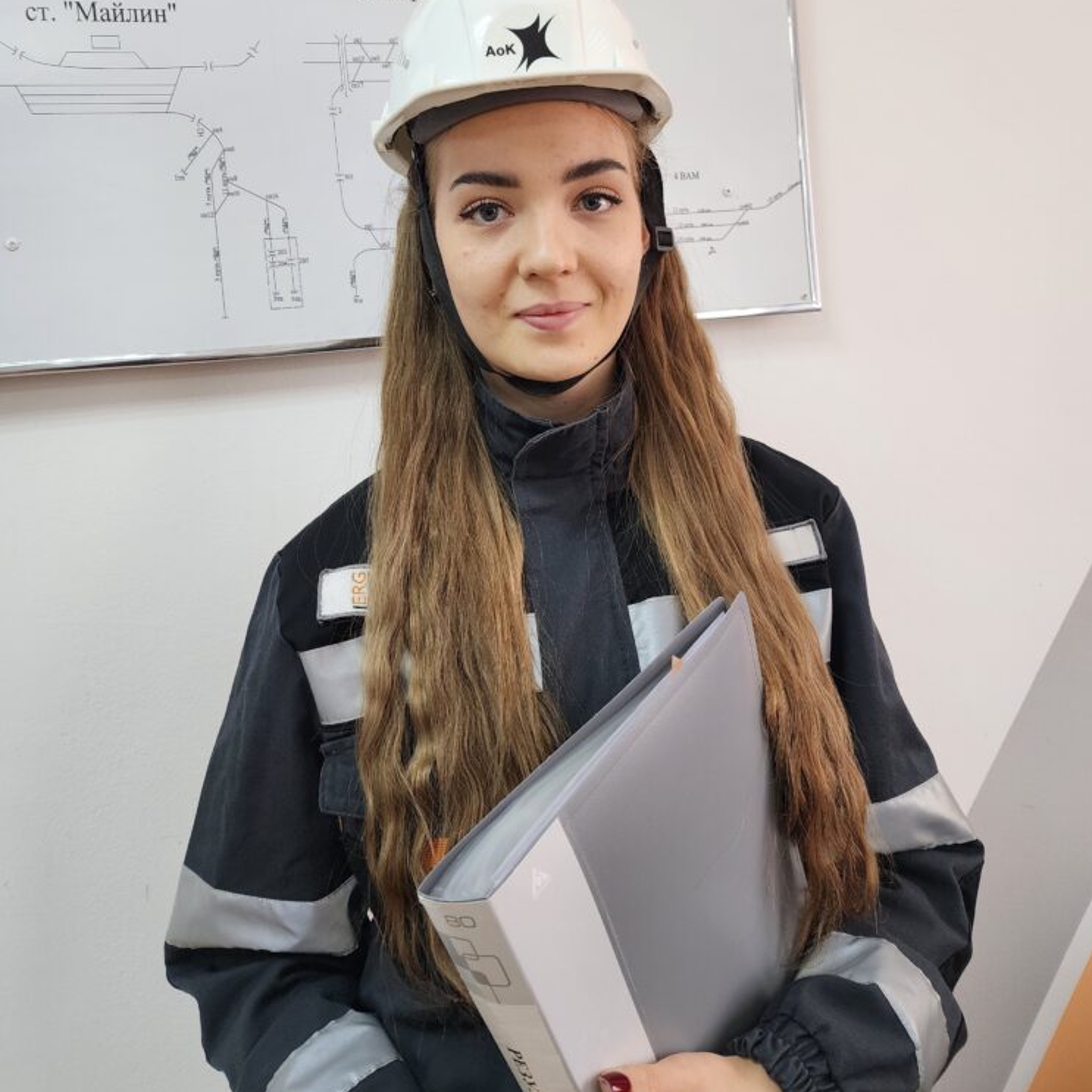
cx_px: 541
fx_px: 999
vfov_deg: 56.3
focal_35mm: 28
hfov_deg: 57.3
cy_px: 381
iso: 160
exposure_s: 1/100
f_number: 1.8
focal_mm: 6.4
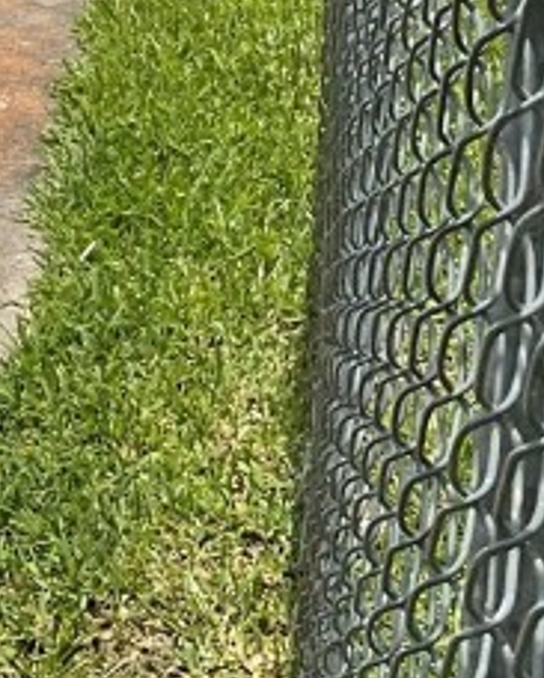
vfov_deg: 14.8
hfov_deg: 10.2
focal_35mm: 127
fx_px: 2551
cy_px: -33
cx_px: -871
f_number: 1.8
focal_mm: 3
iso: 16
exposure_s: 1/2959
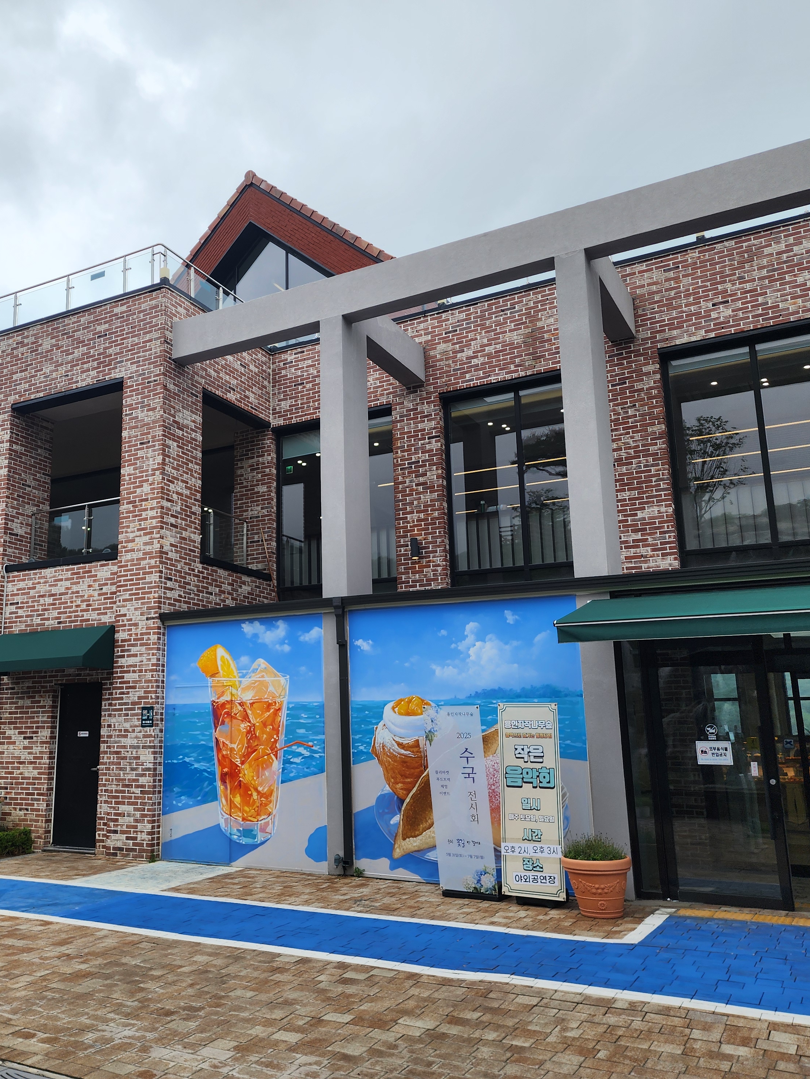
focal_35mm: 31
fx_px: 967
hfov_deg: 44.4
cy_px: 540
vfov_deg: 58.4
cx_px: 237
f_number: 1.8
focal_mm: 6.4
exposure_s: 1/485
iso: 12
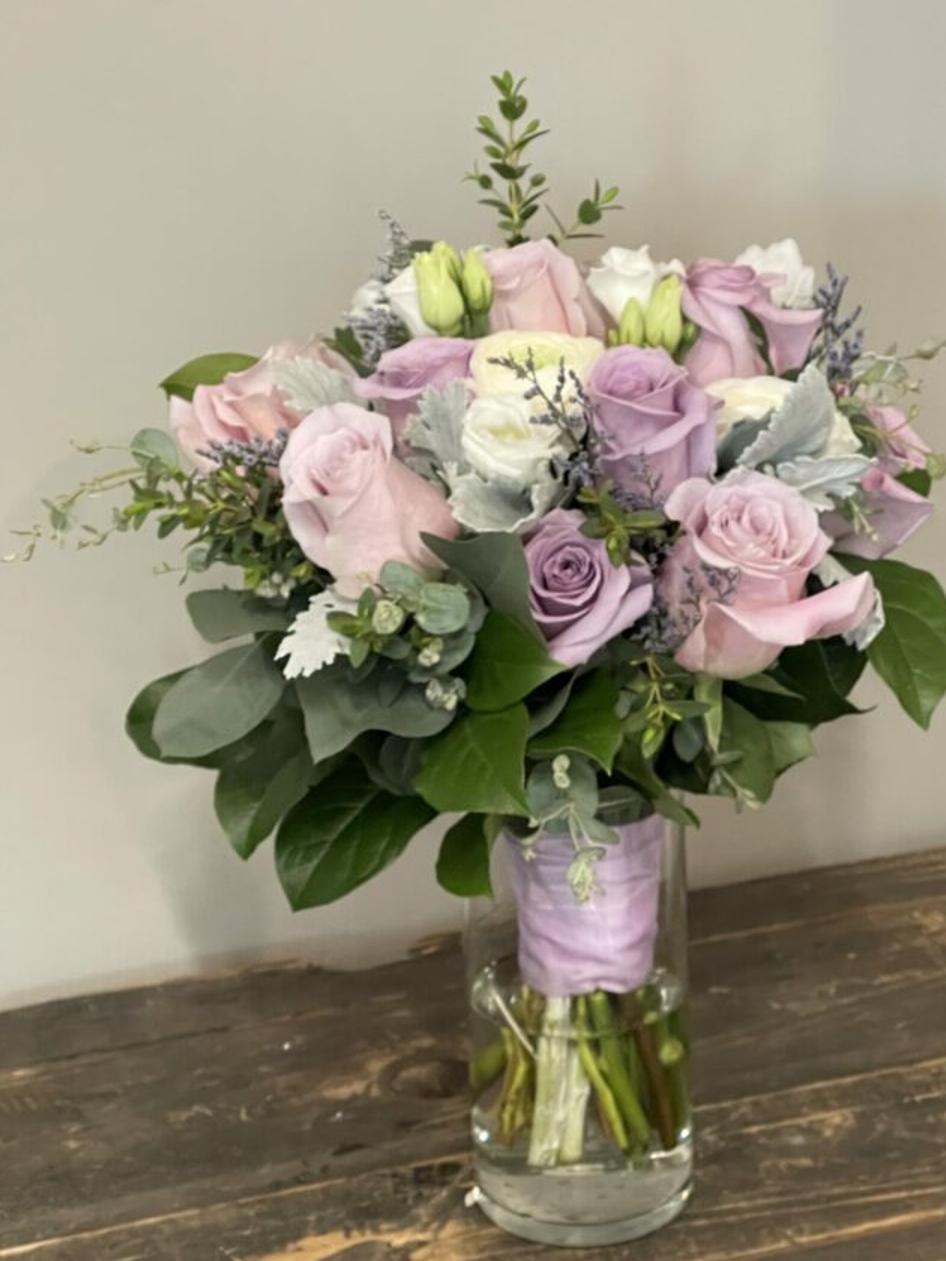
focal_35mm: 78
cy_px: 718
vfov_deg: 25.0
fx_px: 2842
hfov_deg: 18.9
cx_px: 572
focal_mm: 7.5
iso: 640
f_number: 2.2
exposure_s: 1/60
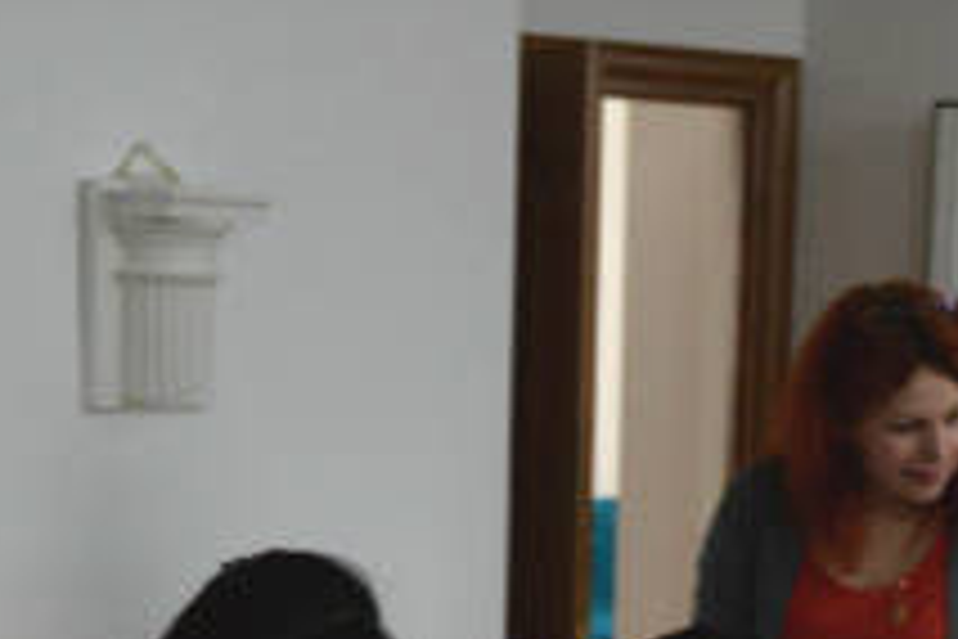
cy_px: 1042
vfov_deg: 10.9
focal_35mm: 120
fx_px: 3193
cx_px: 792
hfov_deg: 16.9
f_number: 2.8
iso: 3200
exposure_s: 1/3200
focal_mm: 32
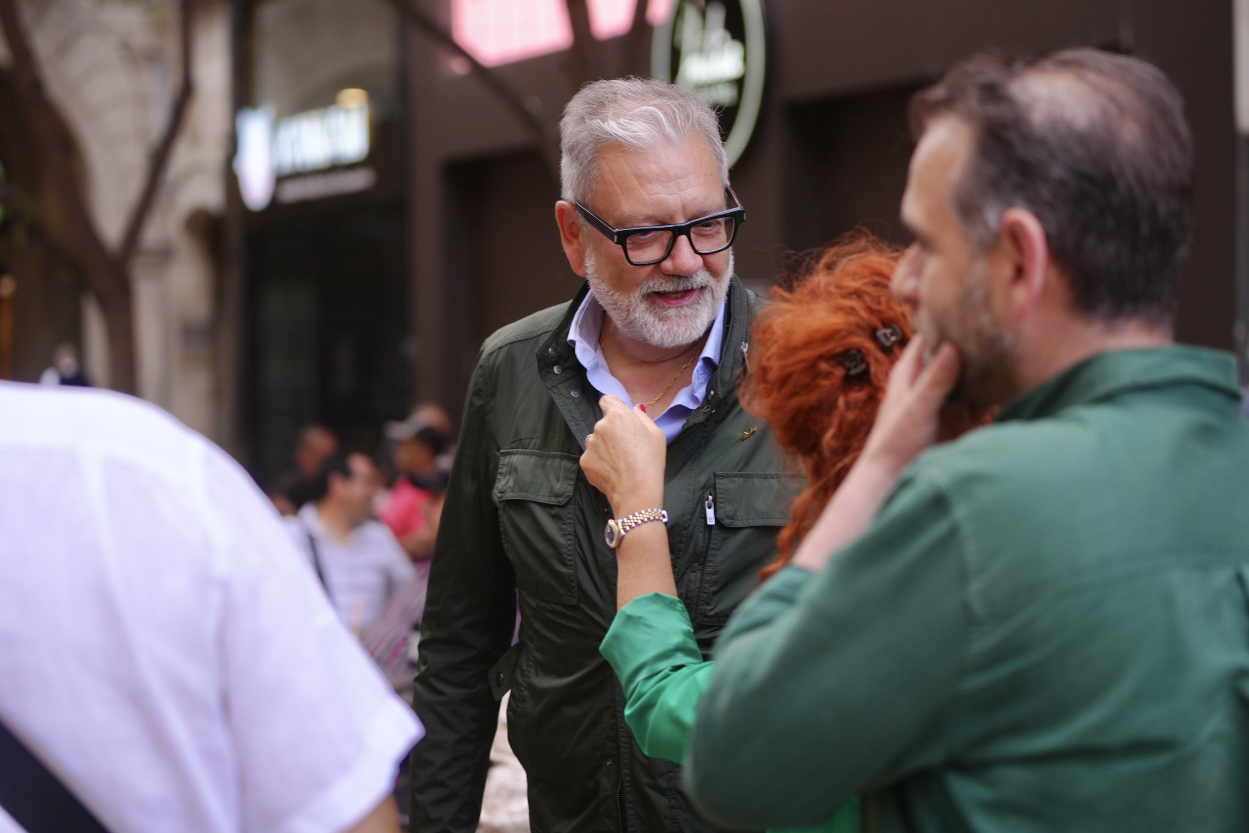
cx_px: 624
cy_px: 416
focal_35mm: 70
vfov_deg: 19.5
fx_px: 2428
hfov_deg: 28.8
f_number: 2.8
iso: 400
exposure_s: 1/250
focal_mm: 70
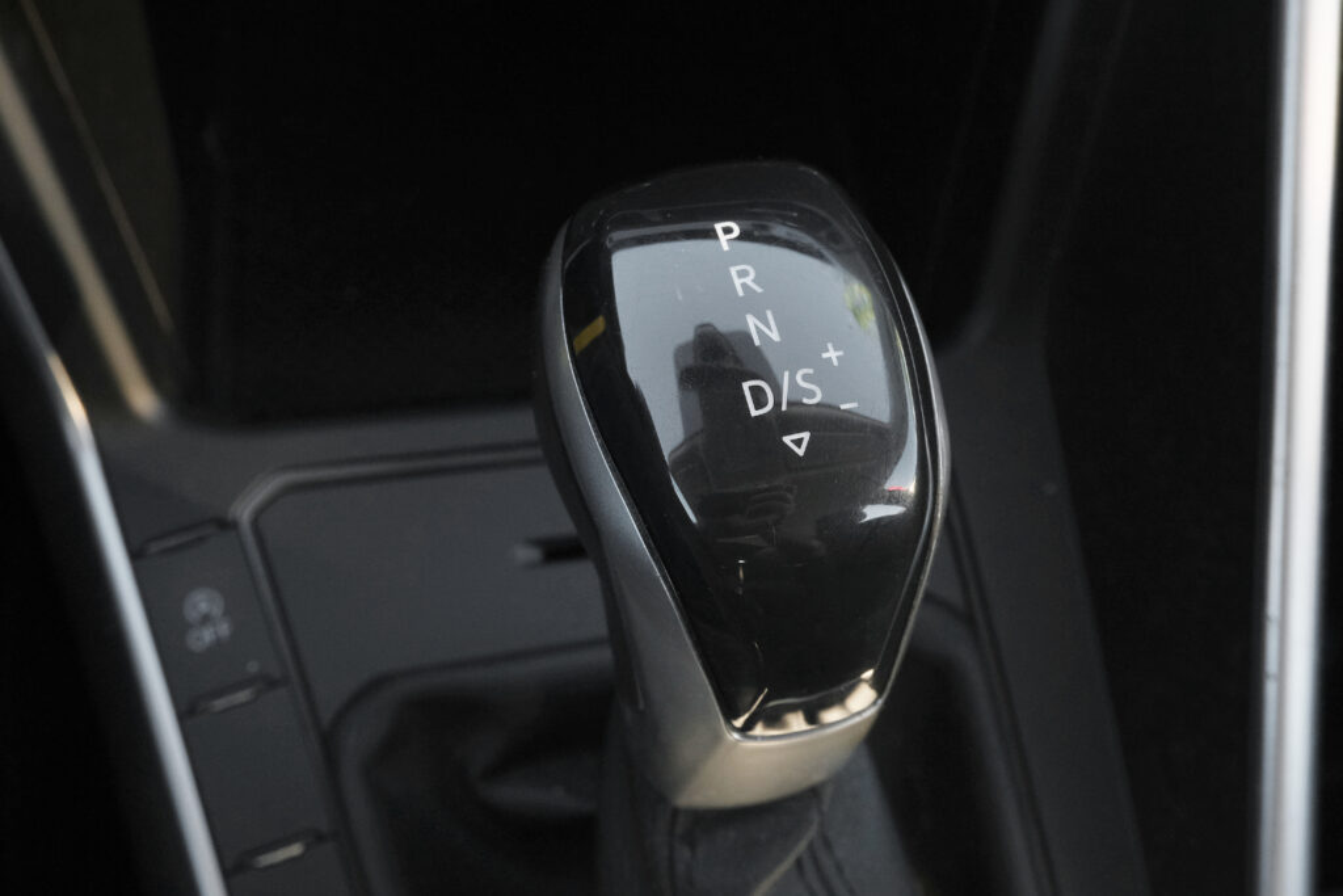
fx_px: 1716
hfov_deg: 42.7
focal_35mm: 46
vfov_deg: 29.3
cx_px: 672
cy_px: 448
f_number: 9
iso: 2000
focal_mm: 30.5
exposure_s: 1/80
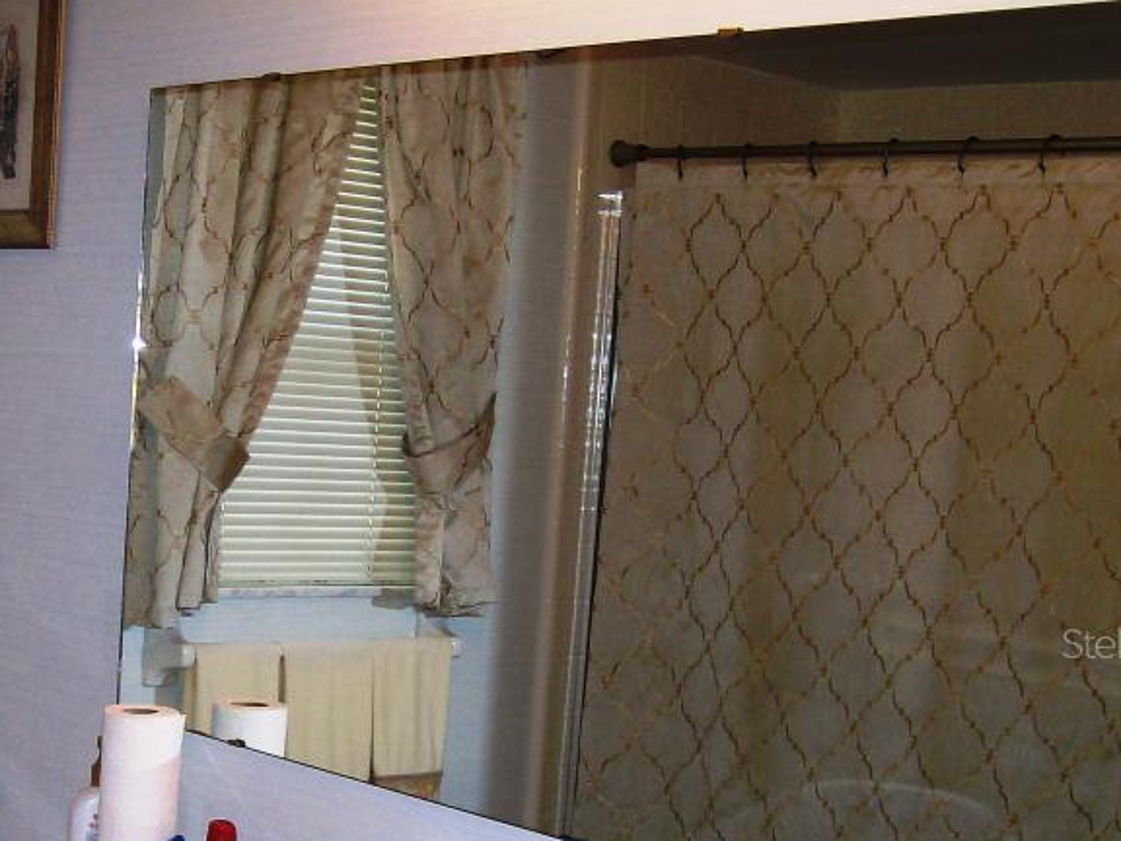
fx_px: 2073
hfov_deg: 29.7
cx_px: 249
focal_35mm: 64
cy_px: 642
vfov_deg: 22.7
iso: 80
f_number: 2.7
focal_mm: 6
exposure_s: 1/64
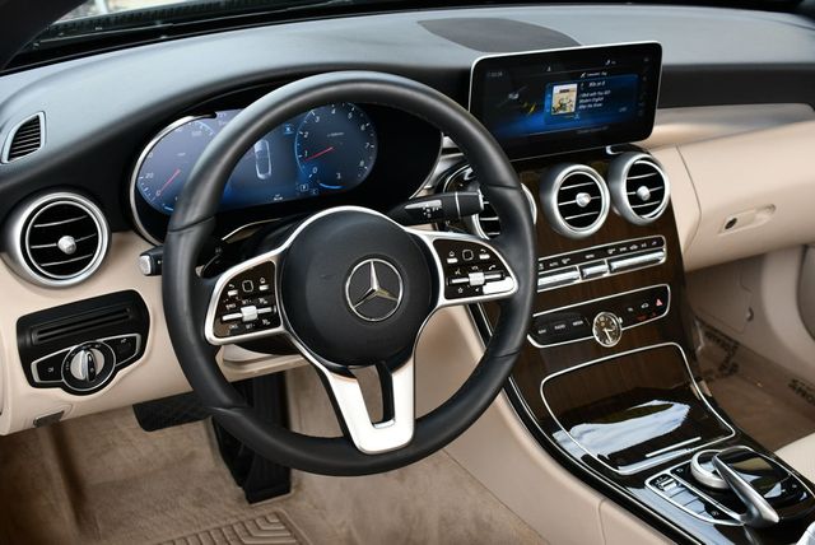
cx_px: 408
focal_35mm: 48
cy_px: 272
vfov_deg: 28.1
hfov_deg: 41.1
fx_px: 1088
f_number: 5
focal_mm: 24
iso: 400
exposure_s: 1/250
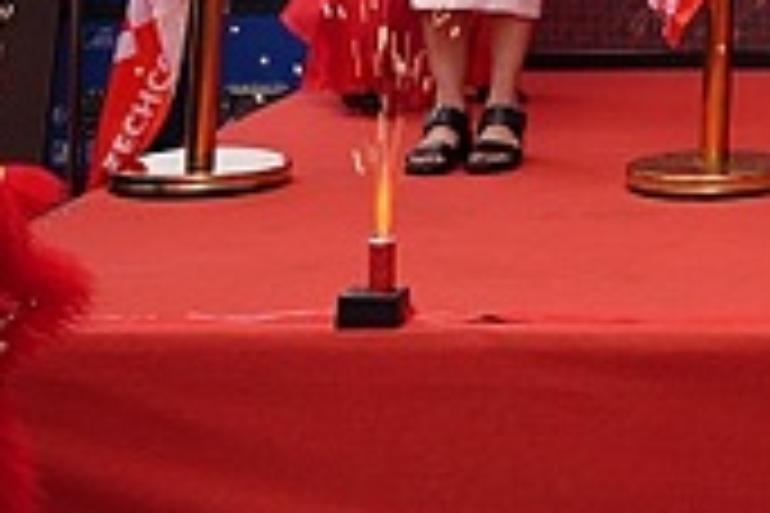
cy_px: -668
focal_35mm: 197
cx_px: 1567
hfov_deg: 9.7
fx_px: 4213
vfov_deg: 6.7
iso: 125
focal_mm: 42
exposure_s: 1/250
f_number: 7.1
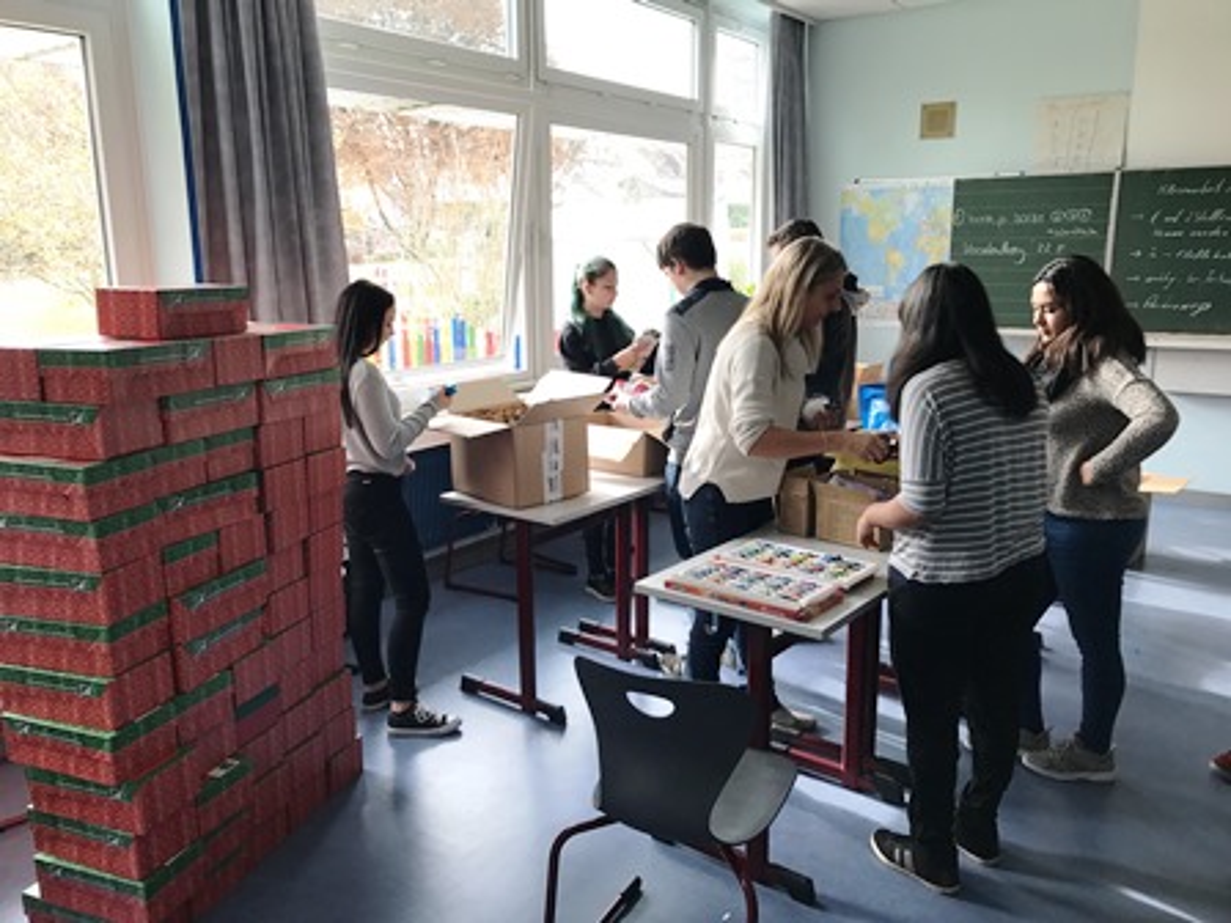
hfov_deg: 63.4
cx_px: 616
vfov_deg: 49.7
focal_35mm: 28
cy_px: 462
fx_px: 996
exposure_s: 1/50
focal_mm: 3.99
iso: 25
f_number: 1.8
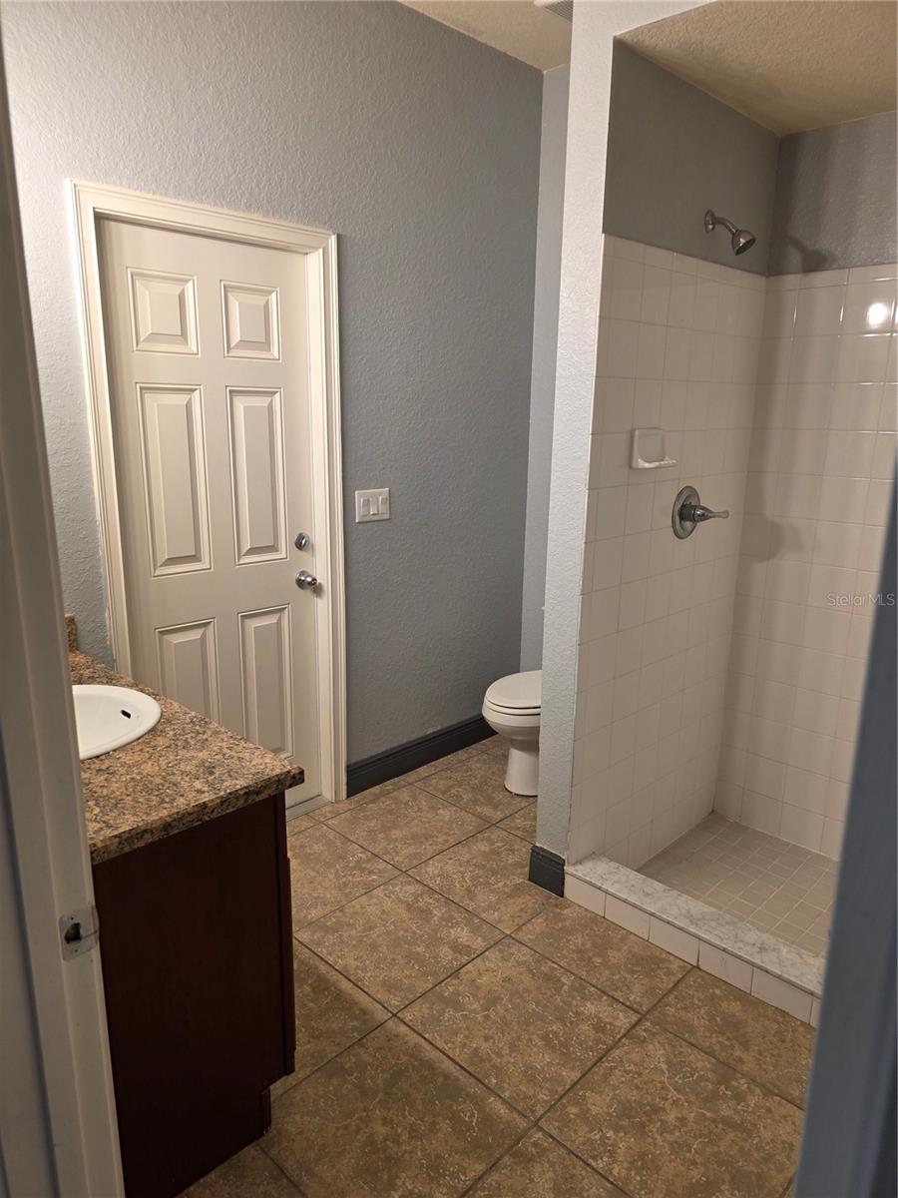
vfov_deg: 73.9
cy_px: 599
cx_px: 449
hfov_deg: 58.9
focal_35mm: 23
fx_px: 796
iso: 125
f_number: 1.7
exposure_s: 1/120
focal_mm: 6.3
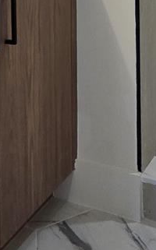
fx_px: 450
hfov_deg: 19.5
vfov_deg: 27.3
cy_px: -53
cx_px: 34
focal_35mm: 66
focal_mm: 2.2
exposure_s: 1/60
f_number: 2.2
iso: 80
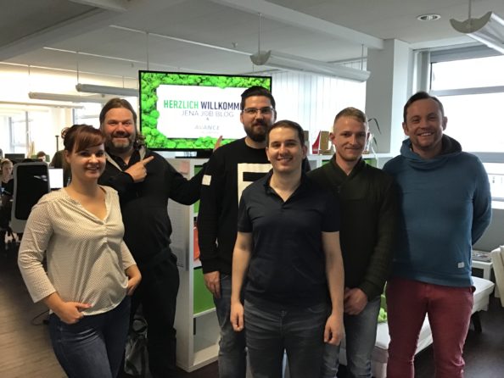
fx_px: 452
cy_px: 189
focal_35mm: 31
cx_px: 252
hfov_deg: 58.3
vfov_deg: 45.5
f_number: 2.4
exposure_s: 1/33
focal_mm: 3.3
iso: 160
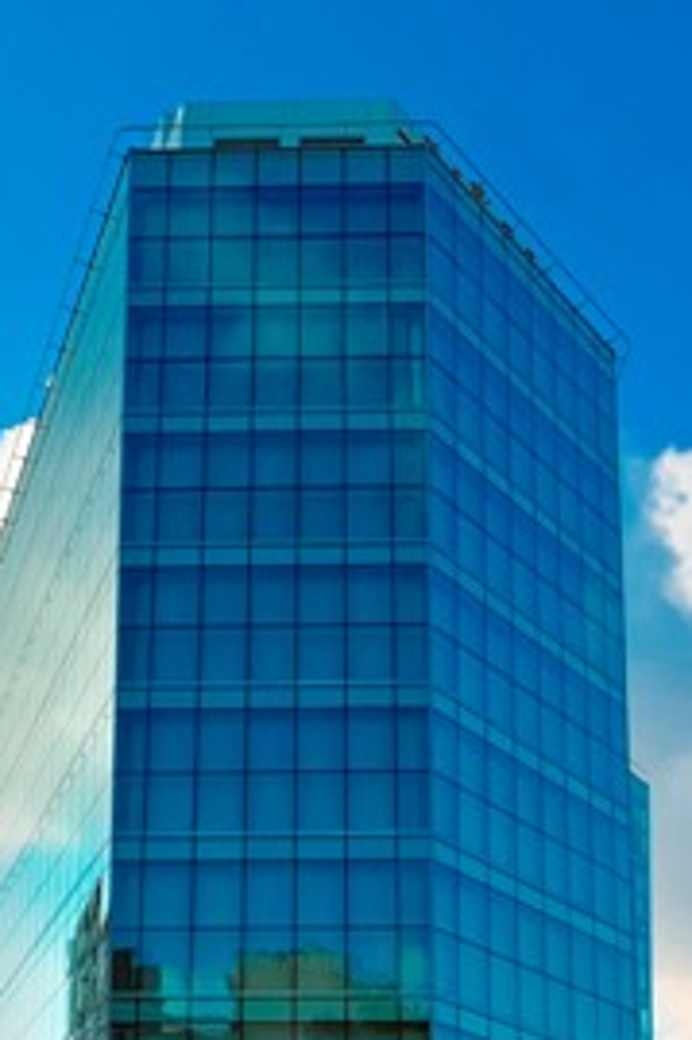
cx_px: 325
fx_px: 1010
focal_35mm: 35
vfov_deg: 51.4
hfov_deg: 37.8
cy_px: 820
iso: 200
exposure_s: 1/250
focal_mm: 14
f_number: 8
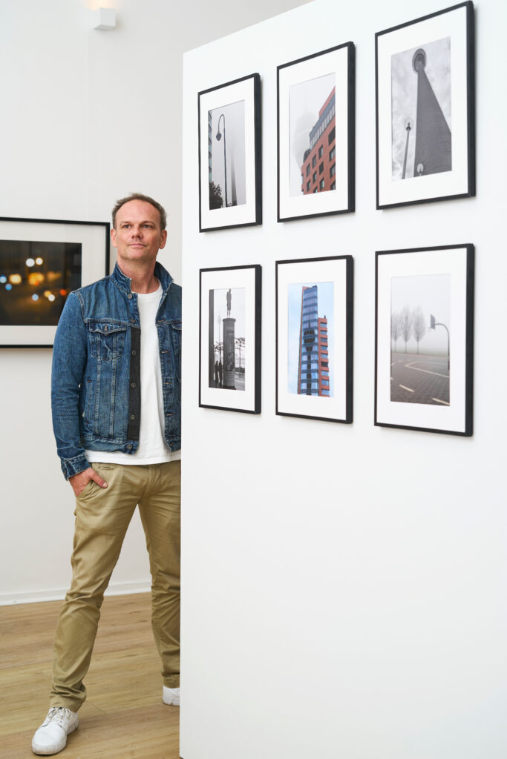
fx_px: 1056
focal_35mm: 50
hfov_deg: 27.0
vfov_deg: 39.6
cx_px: 254
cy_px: 380
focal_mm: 50
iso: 100
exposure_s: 1/160
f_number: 4
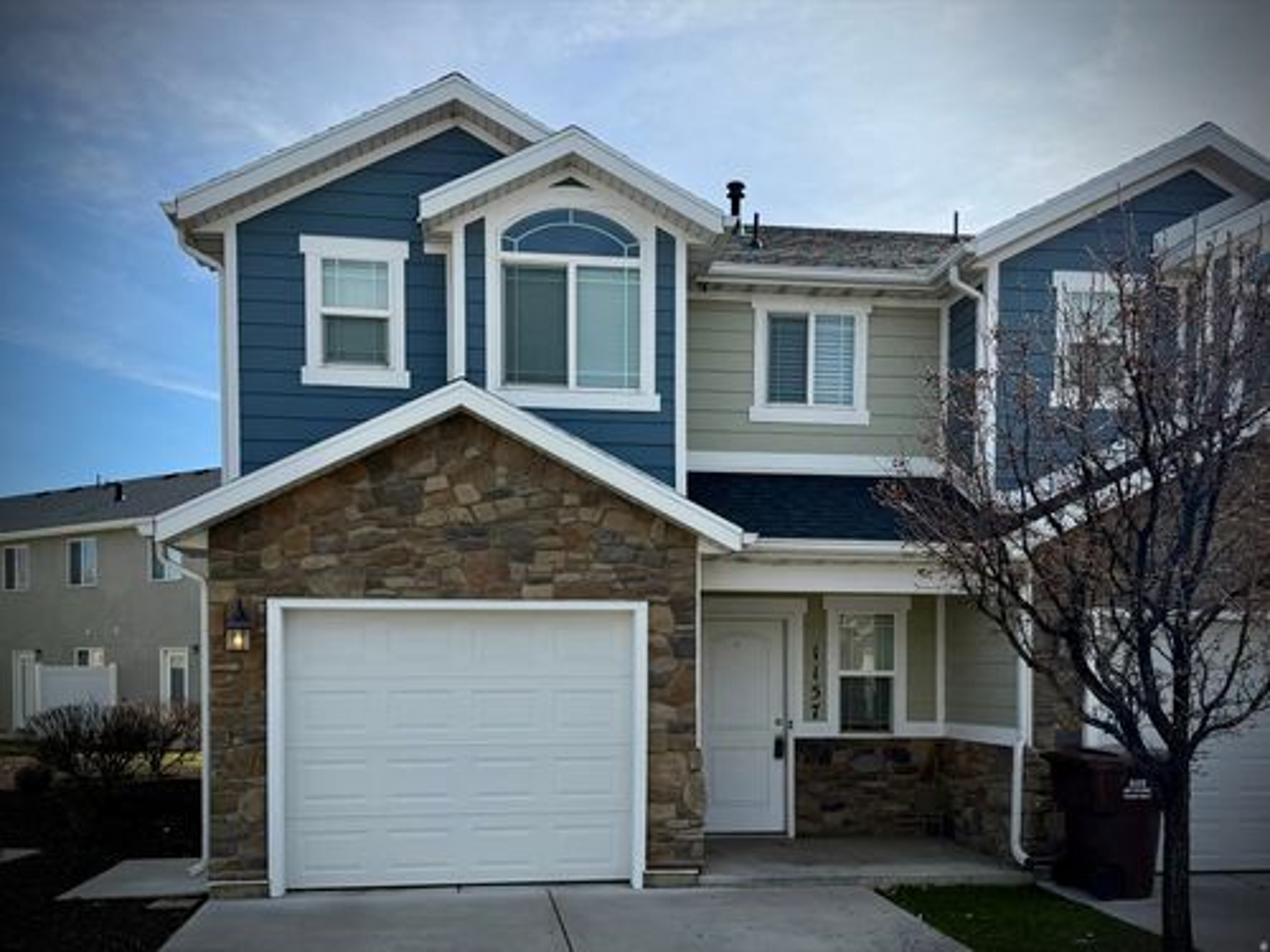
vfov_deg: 56.8
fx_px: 881
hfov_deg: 71.6
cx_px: 635
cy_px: 476
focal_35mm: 24
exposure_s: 1/8130
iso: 100
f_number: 1.78
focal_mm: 6.76
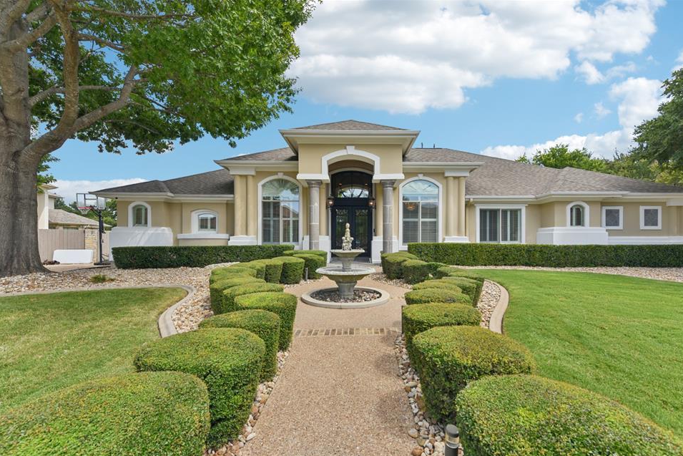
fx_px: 285
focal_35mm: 15
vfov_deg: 77.2
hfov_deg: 100.2
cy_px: 243
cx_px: 365
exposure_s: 1/200
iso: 100
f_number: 8
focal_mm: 14
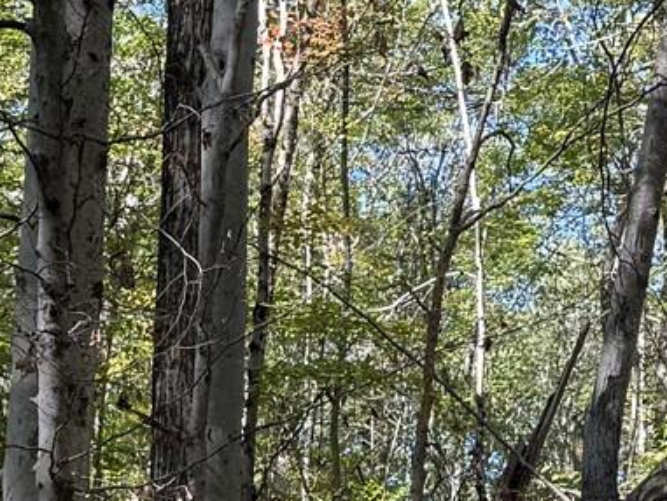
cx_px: 464
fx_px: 2486
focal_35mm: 129
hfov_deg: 15.2
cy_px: 611
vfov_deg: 11.3
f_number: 1.78
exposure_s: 1/212
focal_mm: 6.76
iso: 64
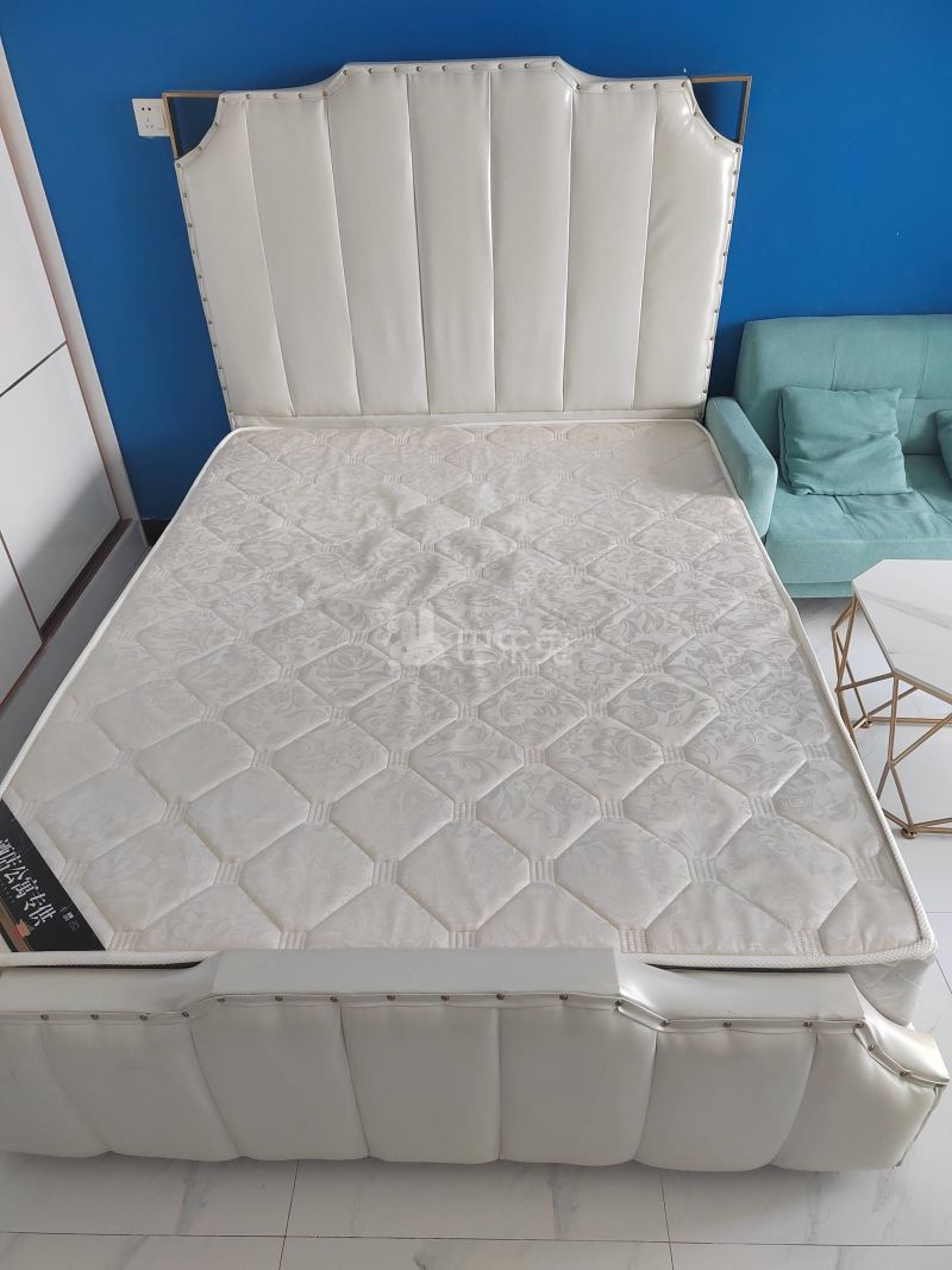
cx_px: 476
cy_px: 635
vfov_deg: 73.9
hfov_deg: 58.9
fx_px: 844
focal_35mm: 23
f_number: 1.9
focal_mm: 5.52
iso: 434
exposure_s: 1/100
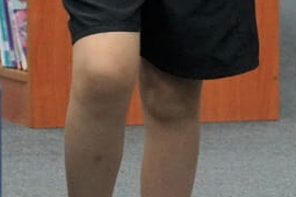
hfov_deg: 3.0
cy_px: -171
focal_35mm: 695
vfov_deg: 2.0
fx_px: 5714
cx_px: 307
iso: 6400
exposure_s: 1/125
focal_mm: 166
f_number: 6.3
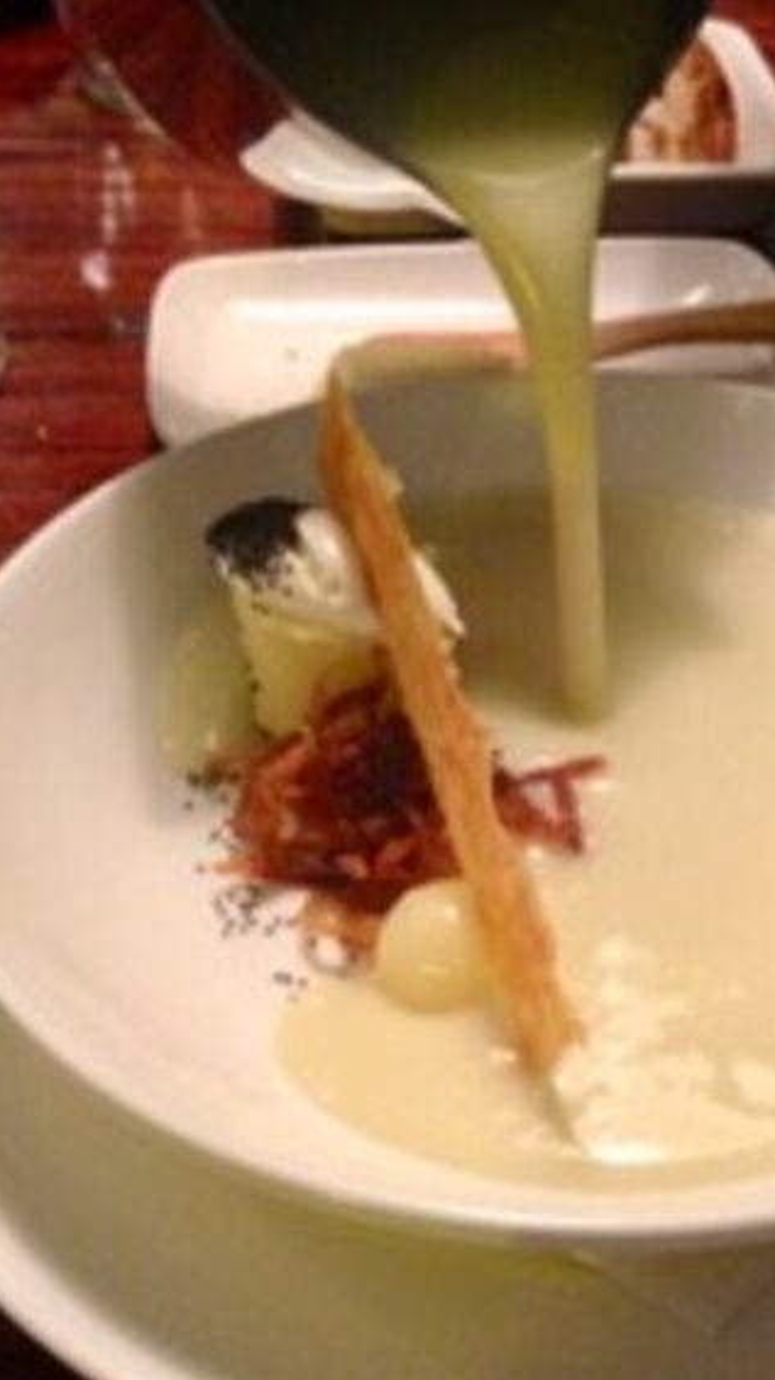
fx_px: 1791
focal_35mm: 49
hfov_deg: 24.0
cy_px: 685
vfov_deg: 42.1
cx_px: 621
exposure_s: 1/20
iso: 320
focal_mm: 4.12
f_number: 2.4
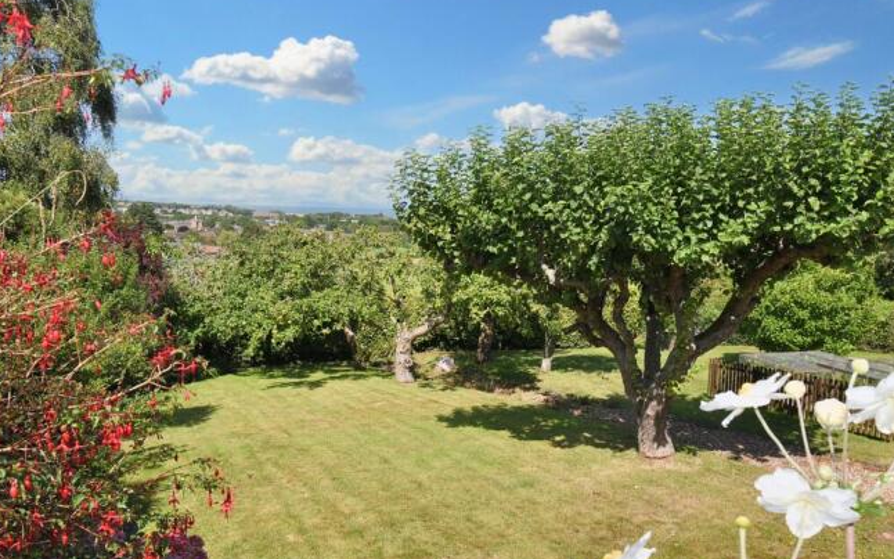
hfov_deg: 61.2
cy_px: 283
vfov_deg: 40.6
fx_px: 755
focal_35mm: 31
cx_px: 444
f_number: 9
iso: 100
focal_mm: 20
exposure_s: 1/200
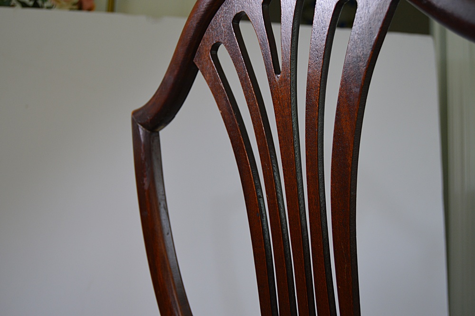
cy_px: 158
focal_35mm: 36
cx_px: 238
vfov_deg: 36.8
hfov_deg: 53.2
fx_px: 475
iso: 400
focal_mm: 24
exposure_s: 1/60
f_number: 4
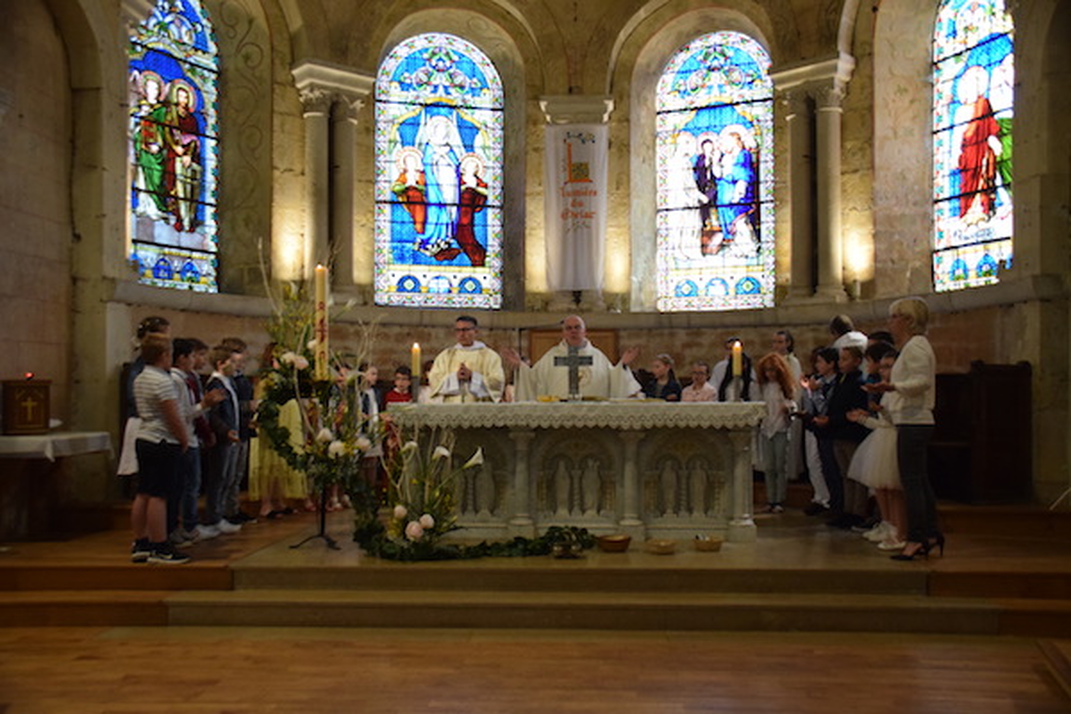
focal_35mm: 33
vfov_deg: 40.0
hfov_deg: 57.2
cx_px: 536
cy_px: 357
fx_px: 982
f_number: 5
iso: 2000
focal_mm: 22
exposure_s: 1/100
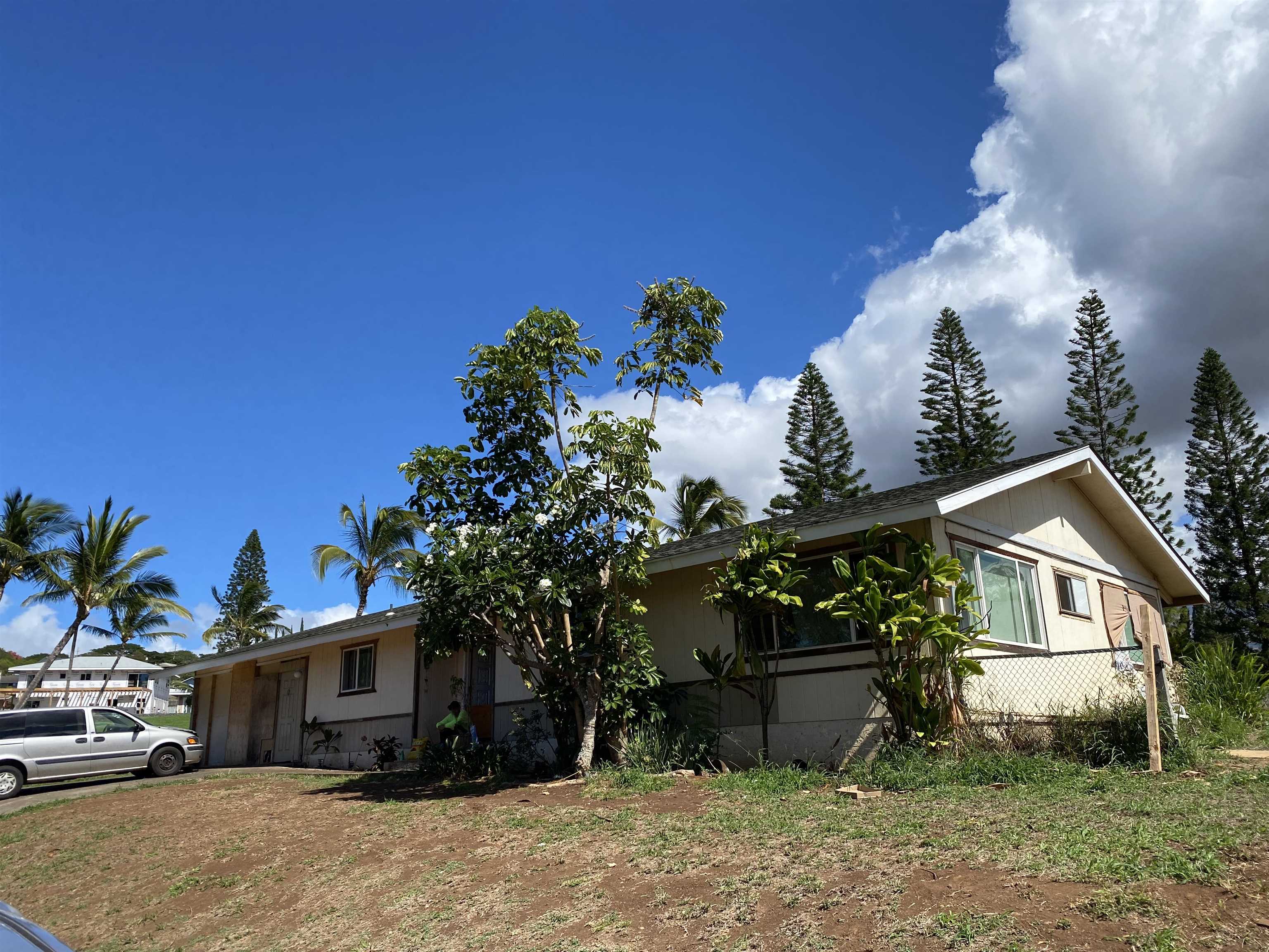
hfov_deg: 67.3
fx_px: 953
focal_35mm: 26
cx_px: 634
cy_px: 476
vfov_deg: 53.1
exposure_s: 1/2967
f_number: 1.8
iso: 32
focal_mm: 4.25
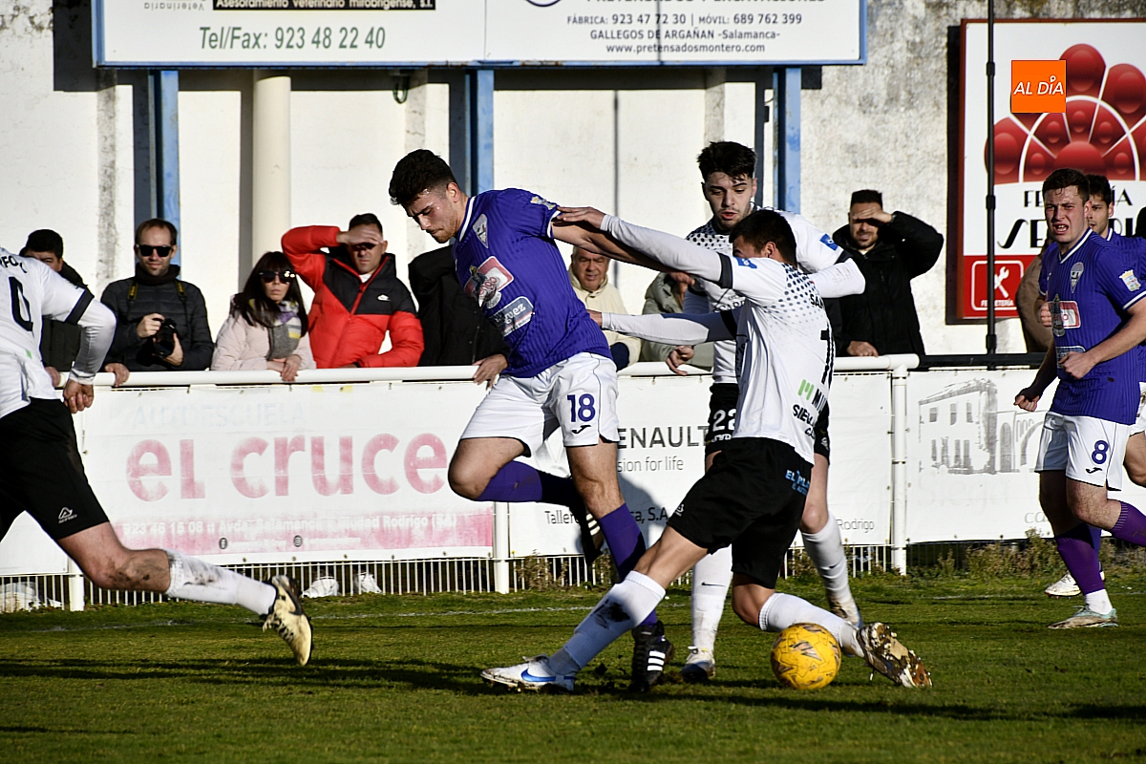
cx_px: 573
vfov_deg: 2.7
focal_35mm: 500
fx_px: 15915
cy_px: 382
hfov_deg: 4.1
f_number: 14
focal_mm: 500
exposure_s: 1/640
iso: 320
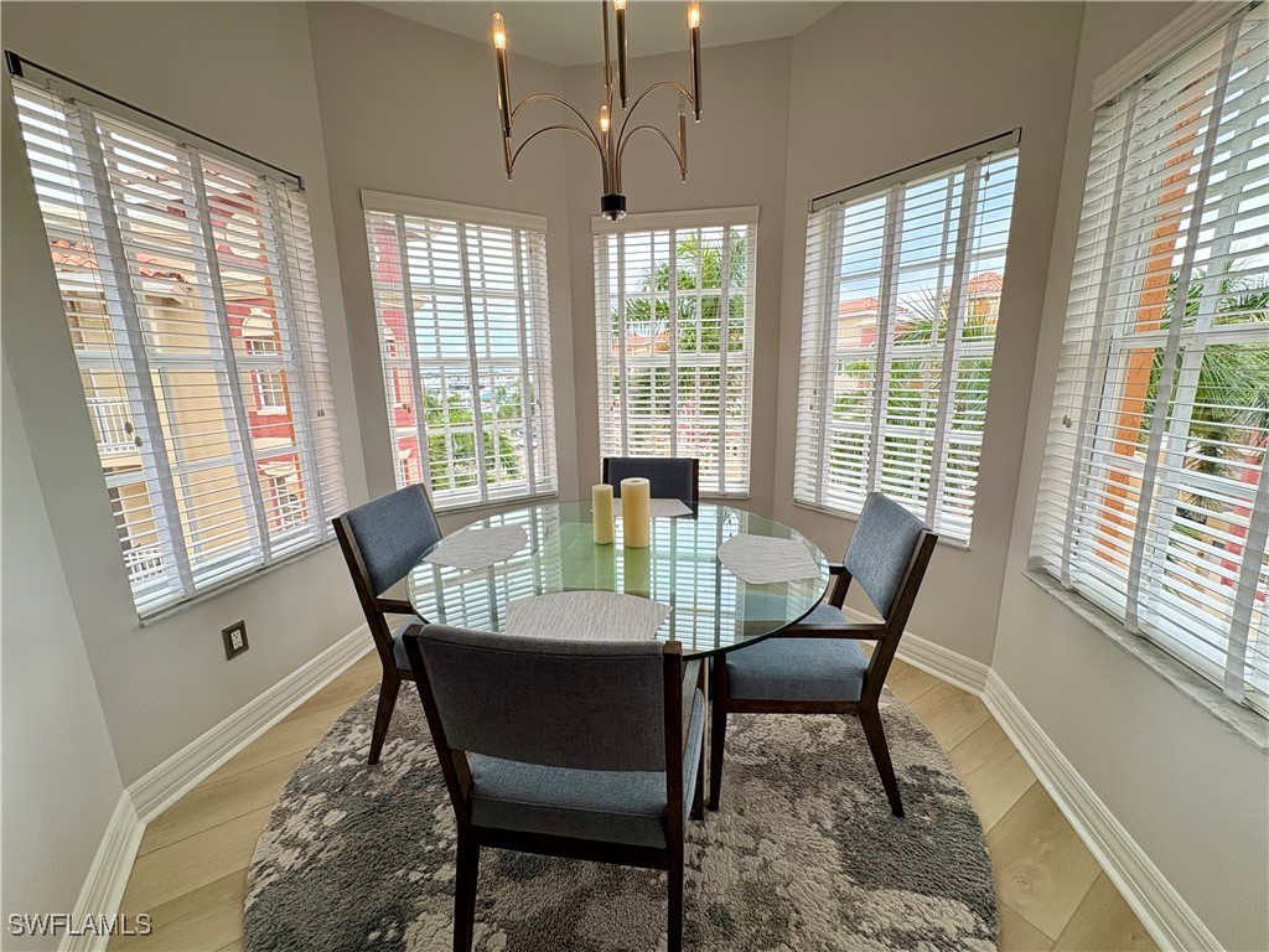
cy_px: 476
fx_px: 513
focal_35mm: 14
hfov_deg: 102.1
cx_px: 634
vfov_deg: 85.7
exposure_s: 1/120
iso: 100
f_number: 2.2
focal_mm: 2.22
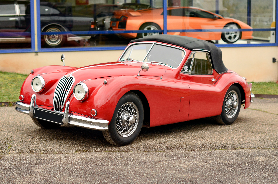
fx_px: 578
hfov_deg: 27.0
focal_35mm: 75
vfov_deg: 18.1
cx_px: 139
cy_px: 92
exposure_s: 1/800
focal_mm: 50
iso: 320
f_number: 2.5
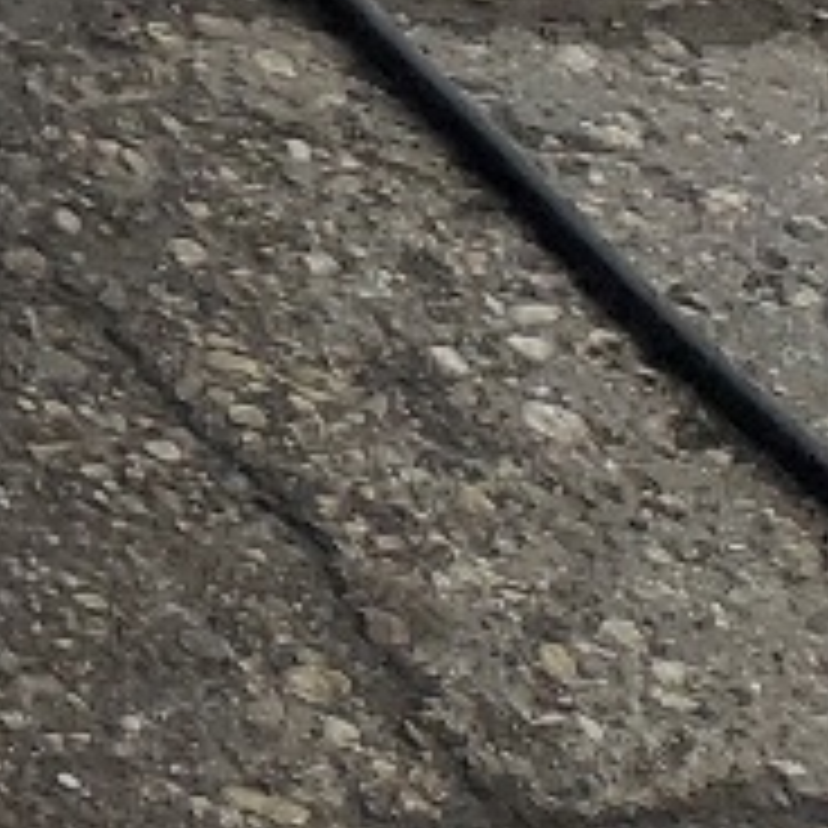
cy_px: -1710
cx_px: -2758
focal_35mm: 200
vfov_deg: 7.6
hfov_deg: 6.5
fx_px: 5412
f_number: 1.5
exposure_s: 1/1667
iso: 50
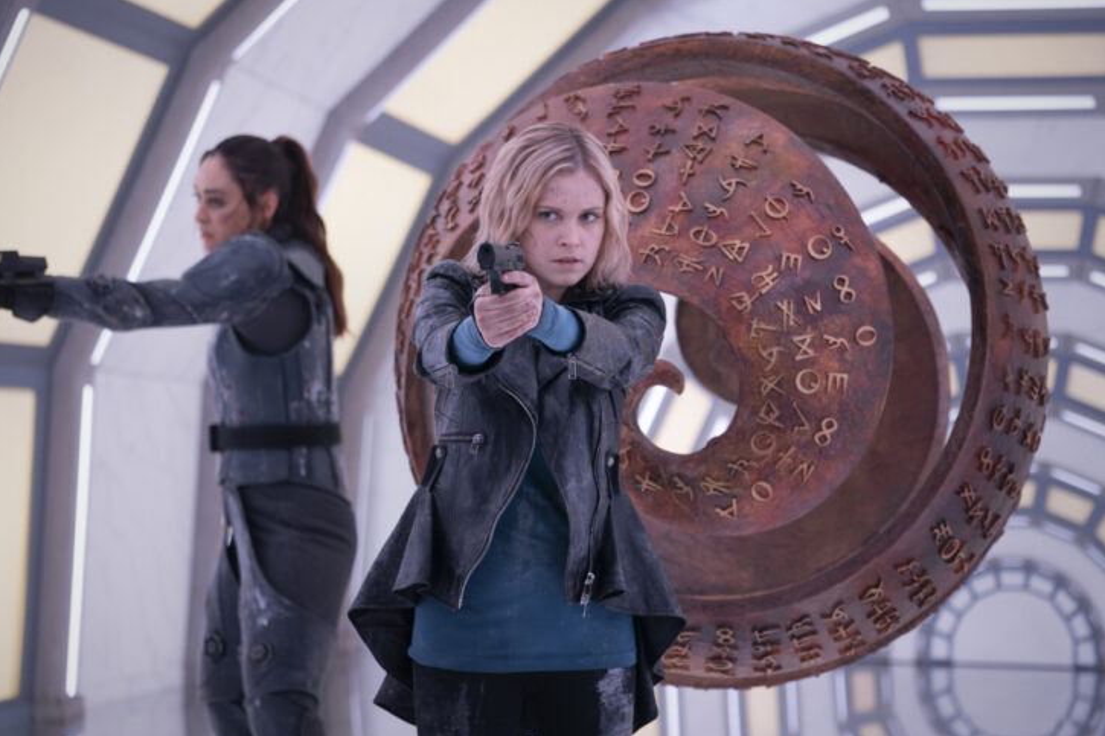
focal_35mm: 136
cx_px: 552
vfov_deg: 10.1
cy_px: 368
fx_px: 4173
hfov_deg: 15.1
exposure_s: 1/100
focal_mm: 135
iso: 1000
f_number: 4
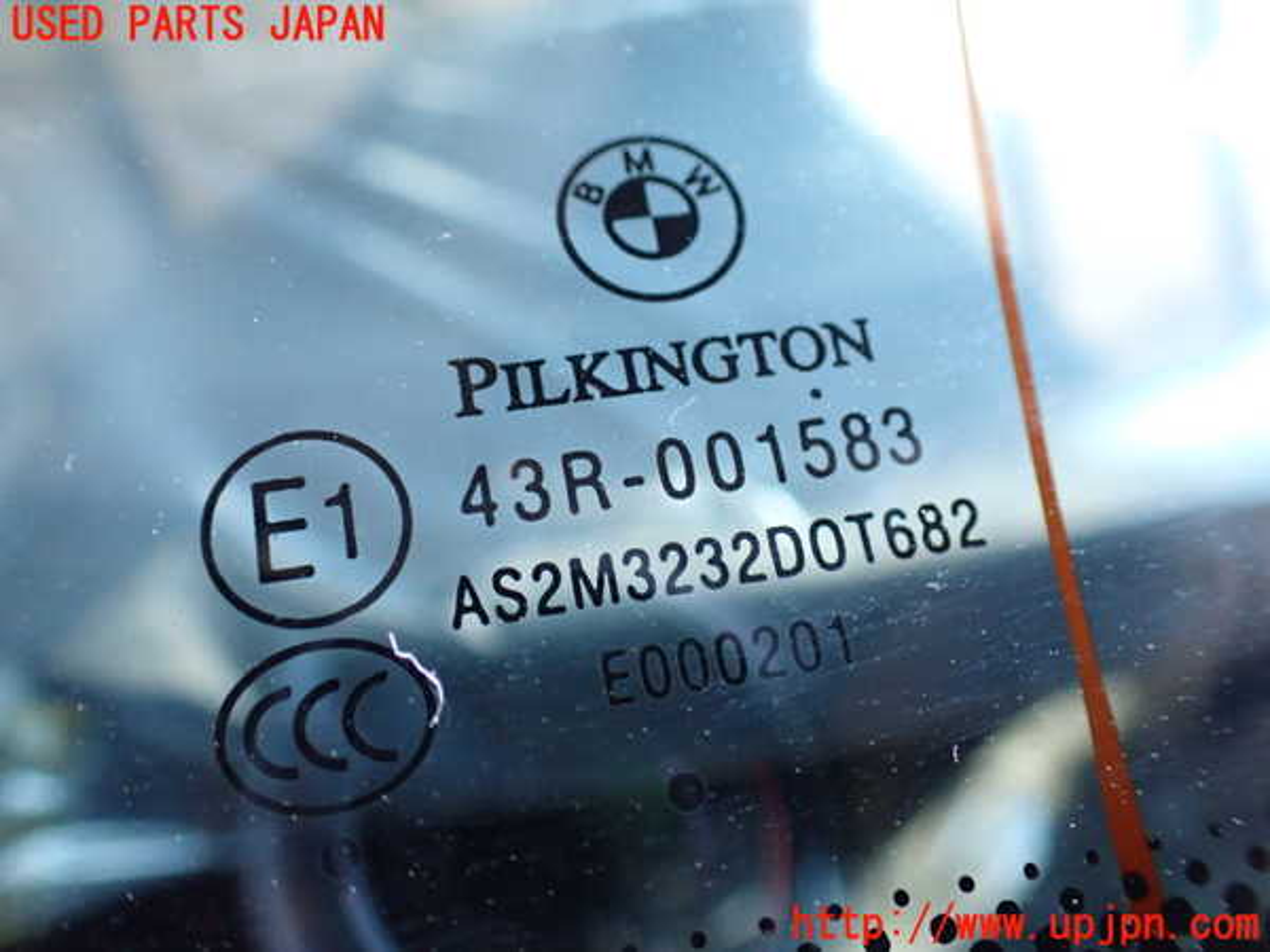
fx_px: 1101
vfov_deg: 46.8
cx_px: 635
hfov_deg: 60.0
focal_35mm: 30
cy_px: 476
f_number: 2.3
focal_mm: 5.4
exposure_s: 1/125
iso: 800
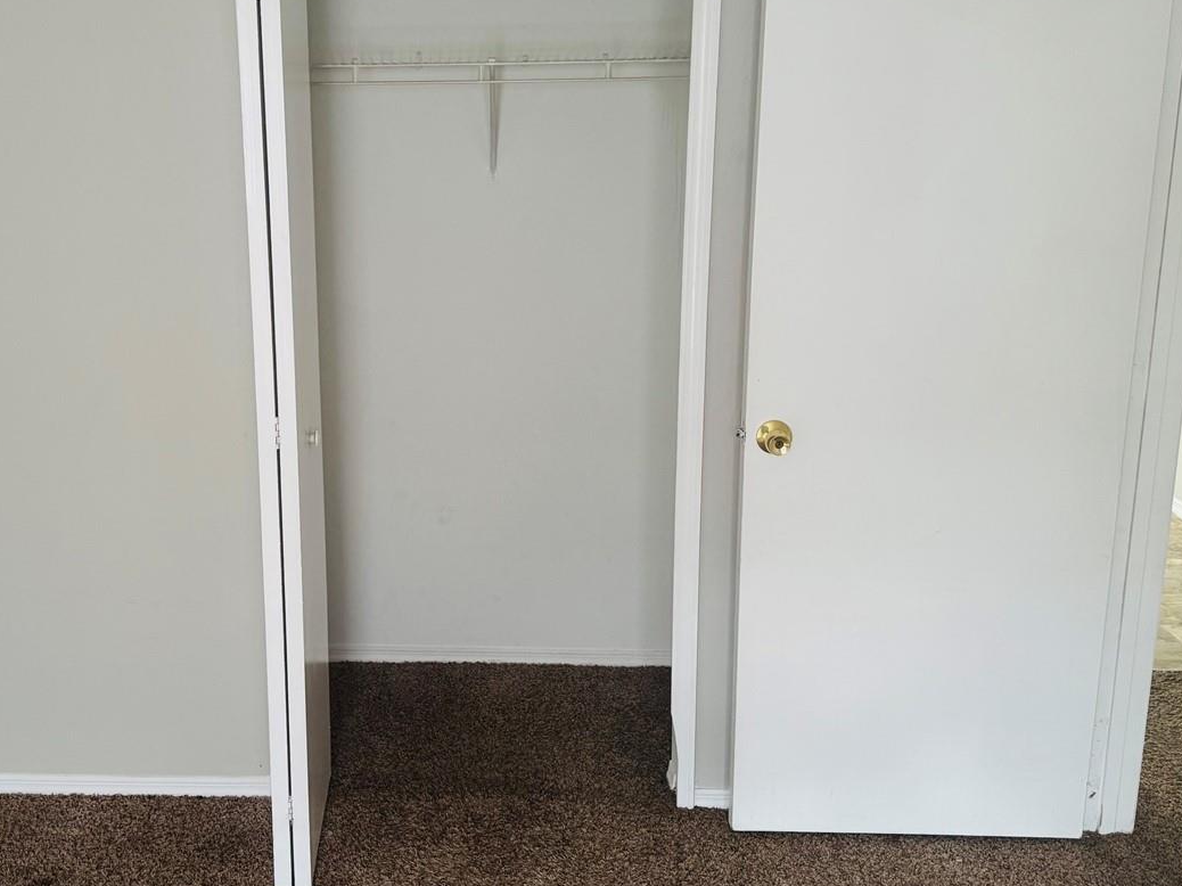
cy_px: 358
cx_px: 432
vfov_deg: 38.5
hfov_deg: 49.6
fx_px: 1263
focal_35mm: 37
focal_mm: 6.76
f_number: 1.78
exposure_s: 1/60
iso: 250
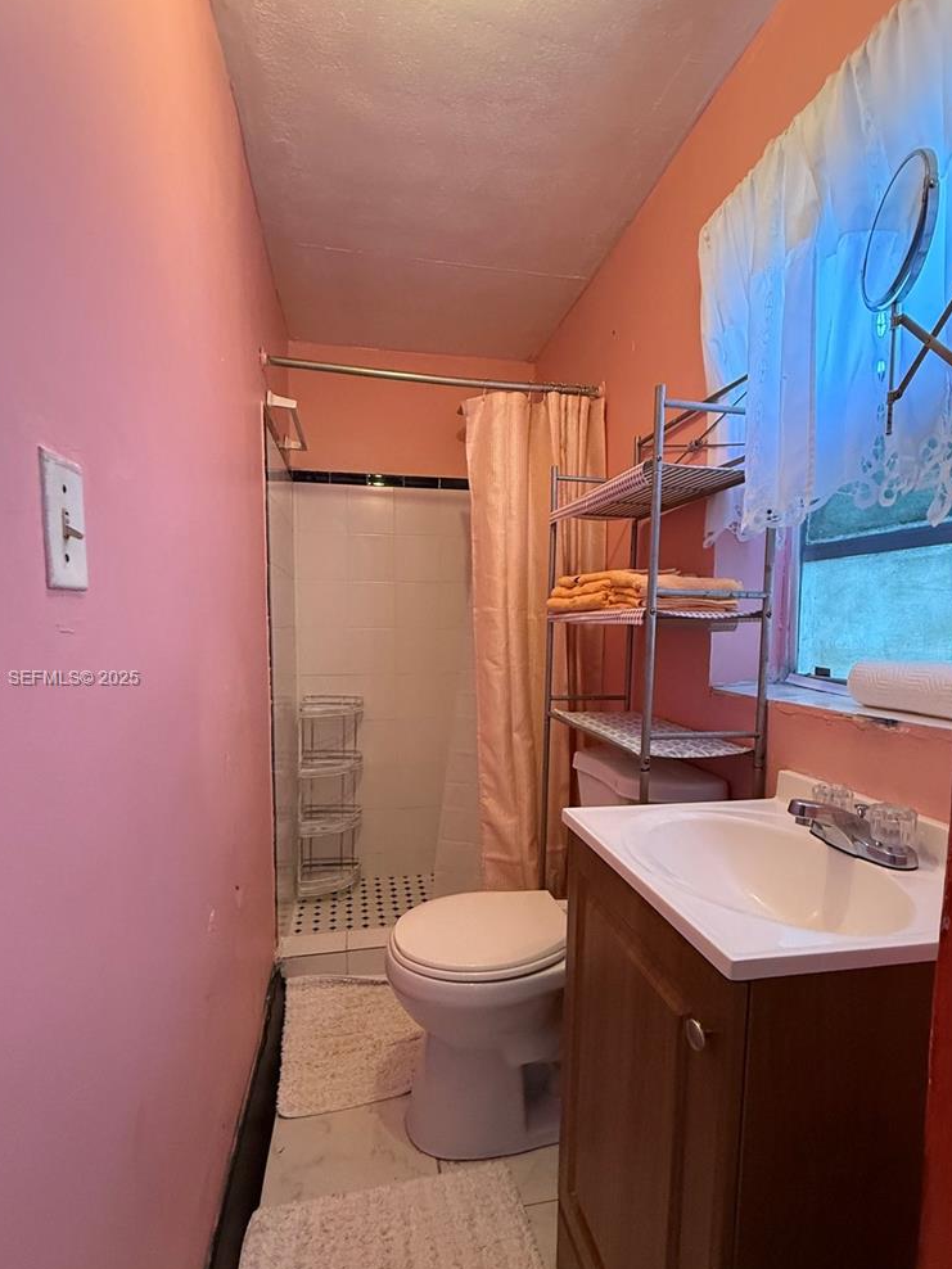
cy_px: 679
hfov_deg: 74.7
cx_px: 479
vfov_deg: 90.9
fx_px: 623
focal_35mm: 17
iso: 500
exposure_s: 1/60
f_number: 2.2
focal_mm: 2.22
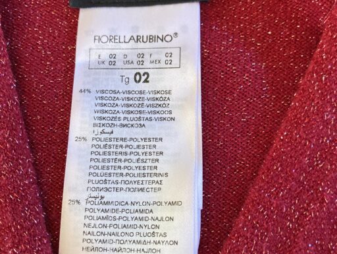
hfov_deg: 63.4
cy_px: 127
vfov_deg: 49.8
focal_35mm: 28
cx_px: 168
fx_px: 273
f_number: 1.8
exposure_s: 1/60
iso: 250
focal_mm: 3.99
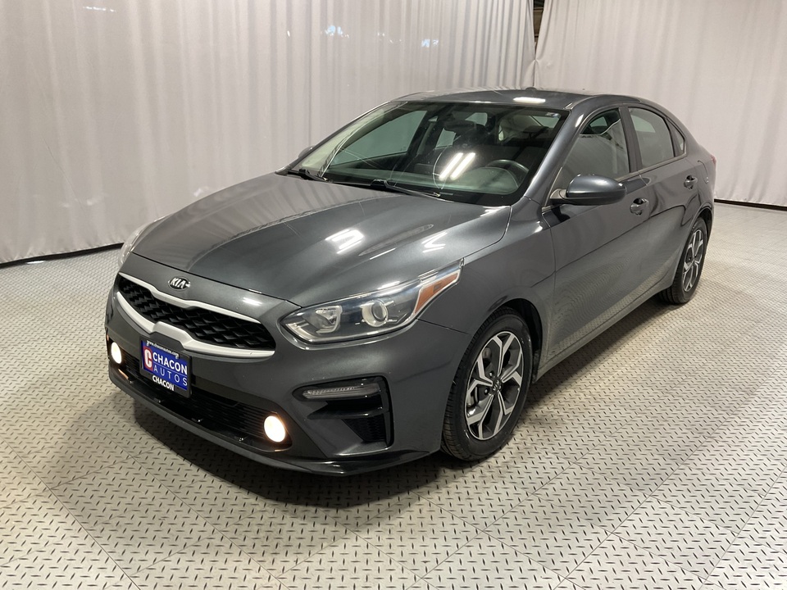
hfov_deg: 61.7
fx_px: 659
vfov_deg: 48.2
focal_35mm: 29
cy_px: 295
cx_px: 394
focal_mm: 3
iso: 80
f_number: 1.8
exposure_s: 1/60
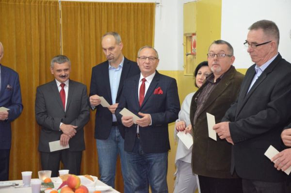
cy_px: 96
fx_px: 799
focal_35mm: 99
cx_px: 146
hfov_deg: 20.6
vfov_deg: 13.8
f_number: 5.3
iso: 3200
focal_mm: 66
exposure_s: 1/60
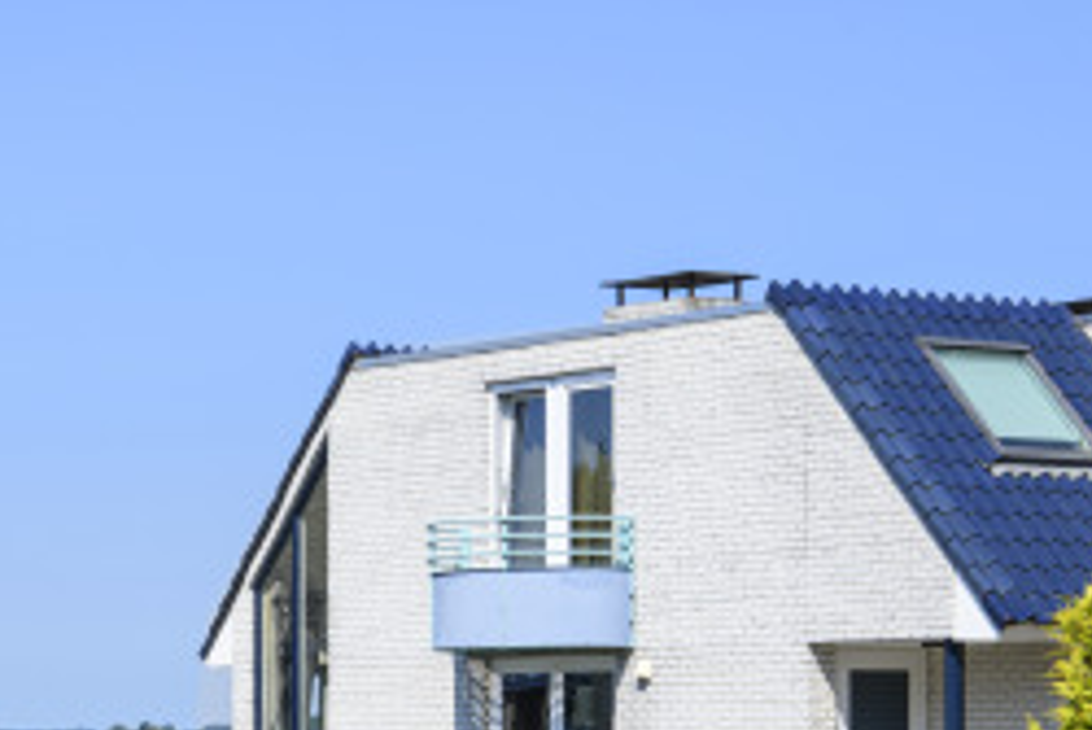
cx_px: 432
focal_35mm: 139
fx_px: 4219
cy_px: 769
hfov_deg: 14.7
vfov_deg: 9.8
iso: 64
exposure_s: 1/160
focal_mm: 58
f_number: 9
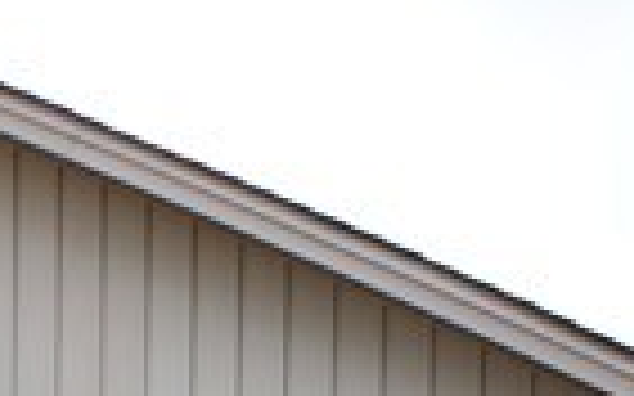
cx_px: -27
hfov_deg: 13.2
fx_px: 2694
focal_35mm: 156
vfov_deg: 7.5
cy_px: 1145
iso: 100
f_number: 8
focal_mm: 18
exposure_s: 1/200
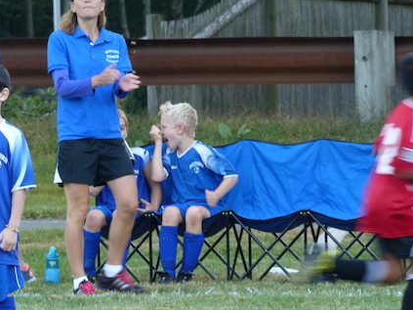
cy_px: 123
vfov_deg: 2.0
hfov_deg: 2.6
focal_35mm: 756
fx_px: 9017
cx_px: 167
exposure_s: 1/60
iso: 400
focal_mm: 108
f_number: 5
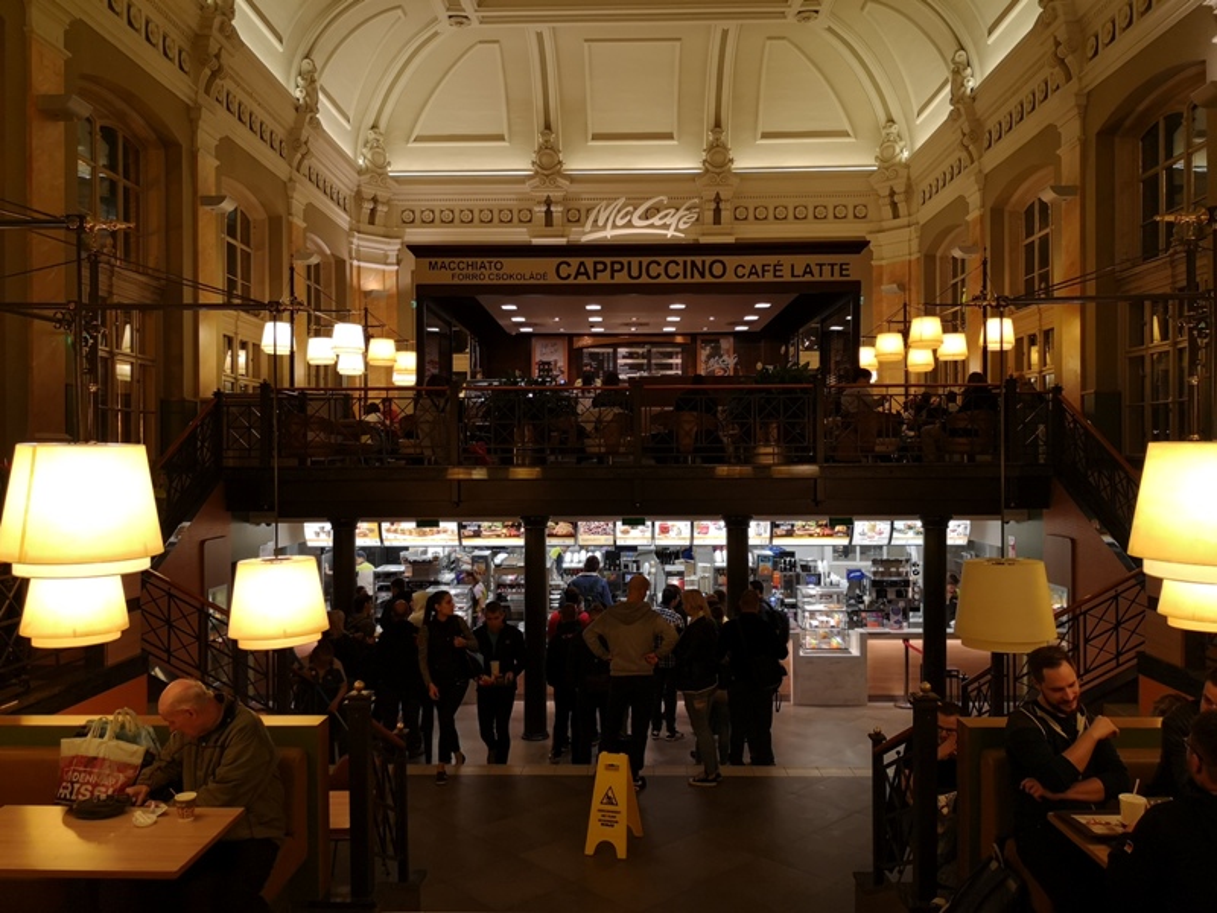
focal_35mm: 27
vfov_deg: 51.4
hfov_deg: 65.3
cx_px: 608
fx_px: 949
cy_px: 456
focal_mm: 3.95
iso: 200
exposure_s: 1/100
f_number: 1.8
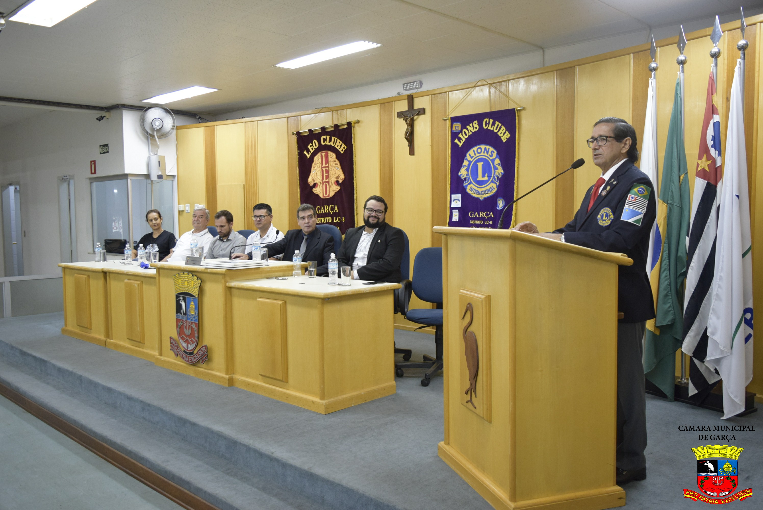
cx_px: 382
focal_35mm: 30
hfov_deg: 61.9
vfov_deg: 43.7
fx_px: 636
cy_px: 255
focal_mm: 20
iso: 1800
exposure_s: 1/160
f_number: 4
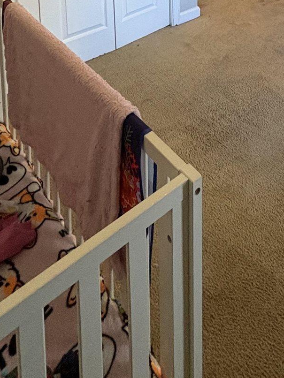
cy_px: -133
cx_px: 265
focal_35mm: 40
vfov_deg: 32.6
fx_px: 437
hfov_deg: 33.7
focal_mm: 2.22
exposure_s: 1/60
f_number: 2.2
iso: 500
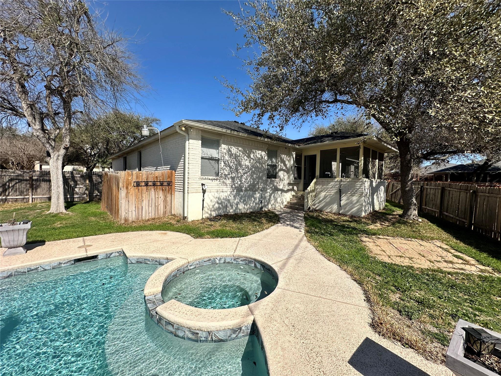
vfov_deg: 85.7
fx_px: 203
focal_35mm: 14
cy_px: 188
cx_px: 250
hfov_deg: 102.1
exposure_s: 1/3300
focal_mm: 2.22
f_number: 2.2
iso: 50
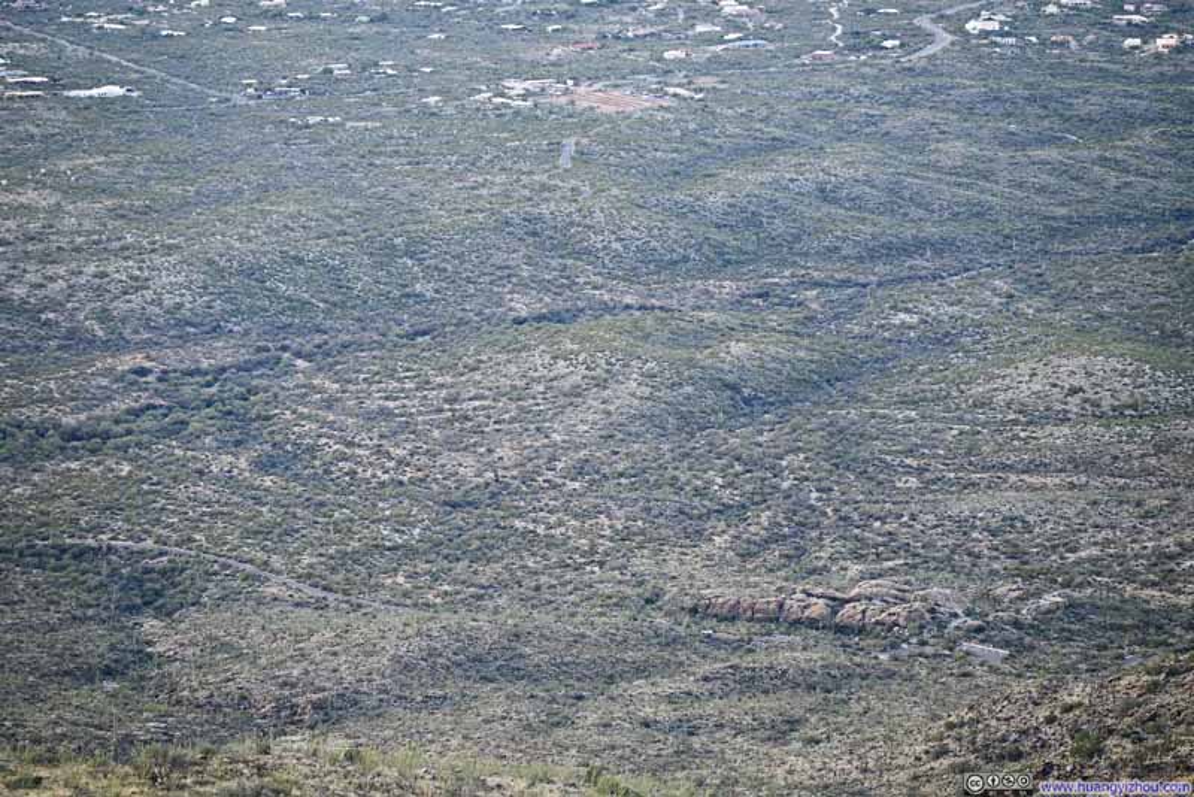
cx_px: 597
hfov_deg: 17.1
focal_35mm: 120
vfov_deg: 11.4
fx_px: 3981
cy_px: 398
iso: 100
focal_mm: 120
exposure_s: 1/125
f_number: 4
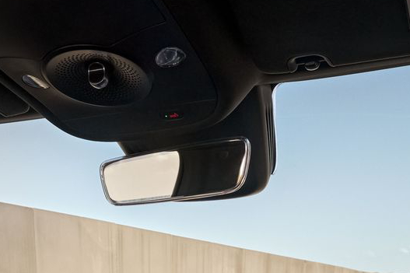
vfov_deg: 20.1
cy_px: 474
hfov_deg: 38.7
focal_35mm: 51
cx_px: 159
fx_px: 581
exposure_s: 1/50
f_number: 11
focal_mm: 14
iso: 640
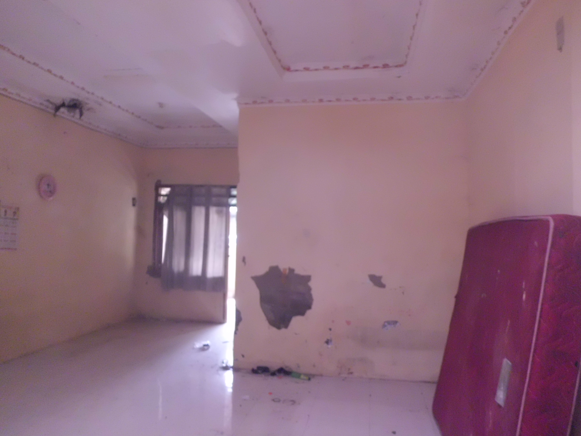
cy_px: 218
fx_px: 436
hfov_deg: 67.3
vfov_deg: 53.1
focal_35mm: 26
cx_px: 290
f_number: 2.8
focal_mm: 4.7
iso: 400
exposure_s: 1/80
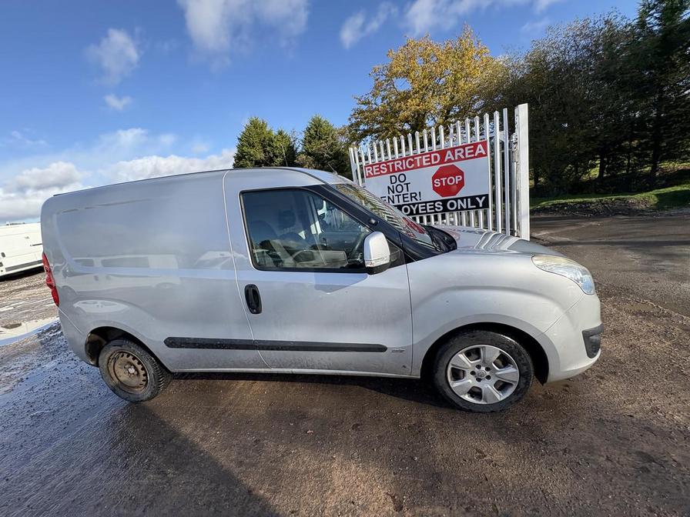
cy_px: 258
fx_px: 279
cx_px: 345
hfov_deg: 102.1
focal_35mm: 14
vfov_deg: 85.7
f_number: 2.2
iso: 50
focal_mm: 2.22
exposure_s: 1/1020
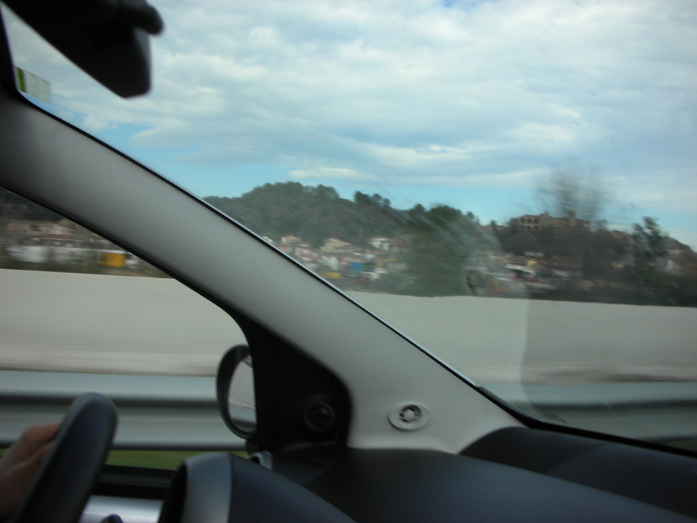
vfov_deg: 40.7
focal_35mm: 35
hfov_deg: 52.6
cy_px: 262
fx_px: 705
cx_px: 348
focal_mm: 5.8
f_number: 8.5
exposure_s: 1/57.2
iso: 50
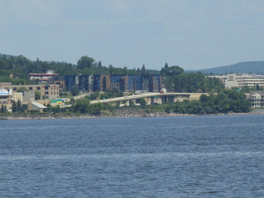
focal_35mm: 503
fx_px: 3837
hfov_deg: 3.9
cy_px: 81
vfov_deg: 3.0
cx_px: 150
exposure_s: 1/640
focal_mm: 59.1
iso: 100
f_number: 5.5
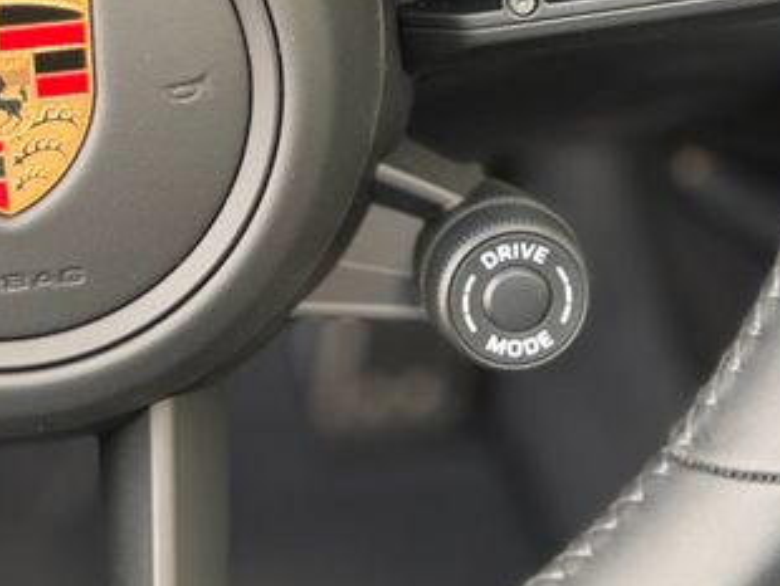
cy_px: 10
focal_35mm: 99
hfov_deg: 19.7
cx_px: 254
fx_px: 2232
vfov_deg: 14.7
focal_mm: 6.76
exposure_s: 1/97
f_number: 1.78
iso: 100
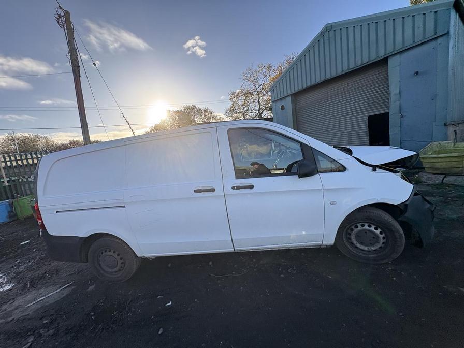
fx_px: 188
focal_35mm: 14
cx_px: 232
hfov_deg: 102.1
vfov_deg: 85.7
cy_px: 174
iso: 40
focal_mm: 2.22
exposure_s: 1/720
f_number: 2.2
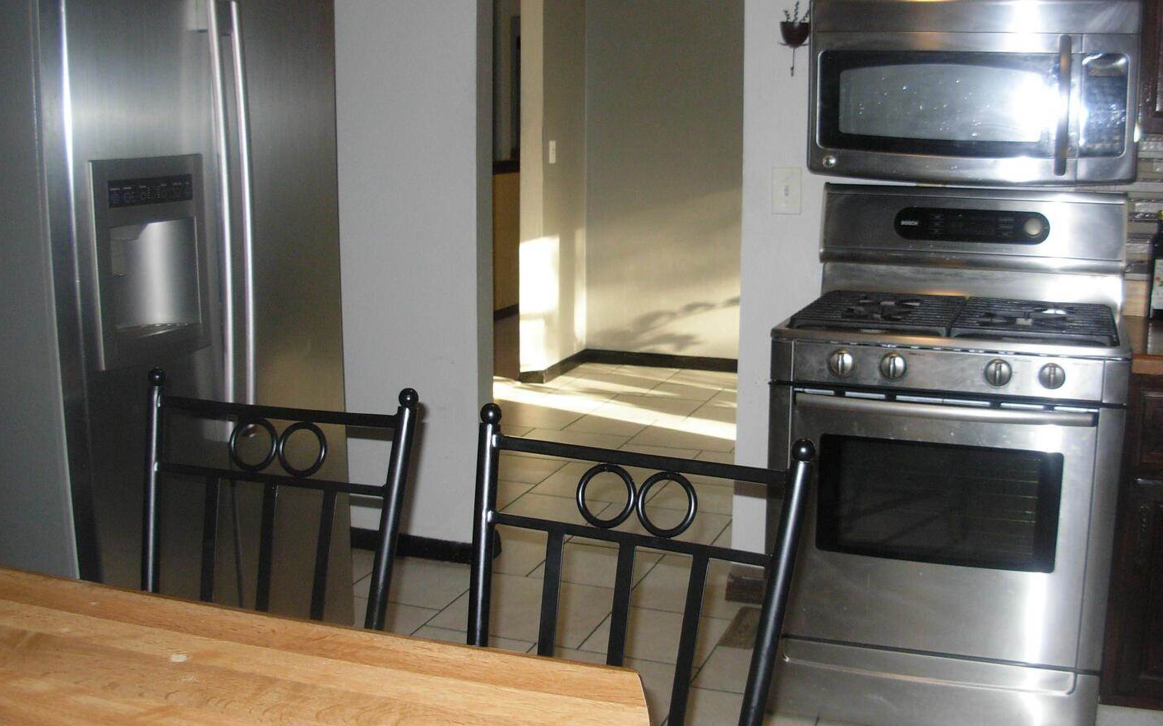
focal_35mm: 41
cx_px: 588
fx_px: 1299
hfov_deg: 48.2
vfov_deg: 31.2
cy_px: 327
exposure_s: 1/93.1
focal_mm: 6.3
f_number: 2.9
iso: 231
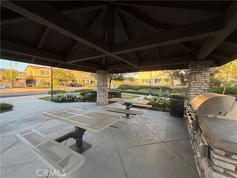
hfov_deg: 102.1
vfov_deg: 85.7
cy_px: 89
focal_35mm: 14
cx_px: 118
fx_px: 96
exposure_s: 1/121
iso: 100
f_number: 2.2
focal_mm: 2.22
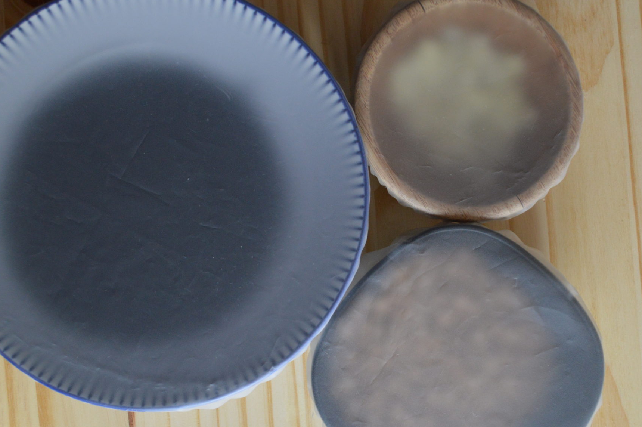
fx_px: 855
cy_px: 231
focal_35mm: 48
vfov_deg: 28.0
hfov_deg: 41.1
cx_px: 331
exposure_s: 1/100
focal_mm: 22
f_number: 5
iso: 800
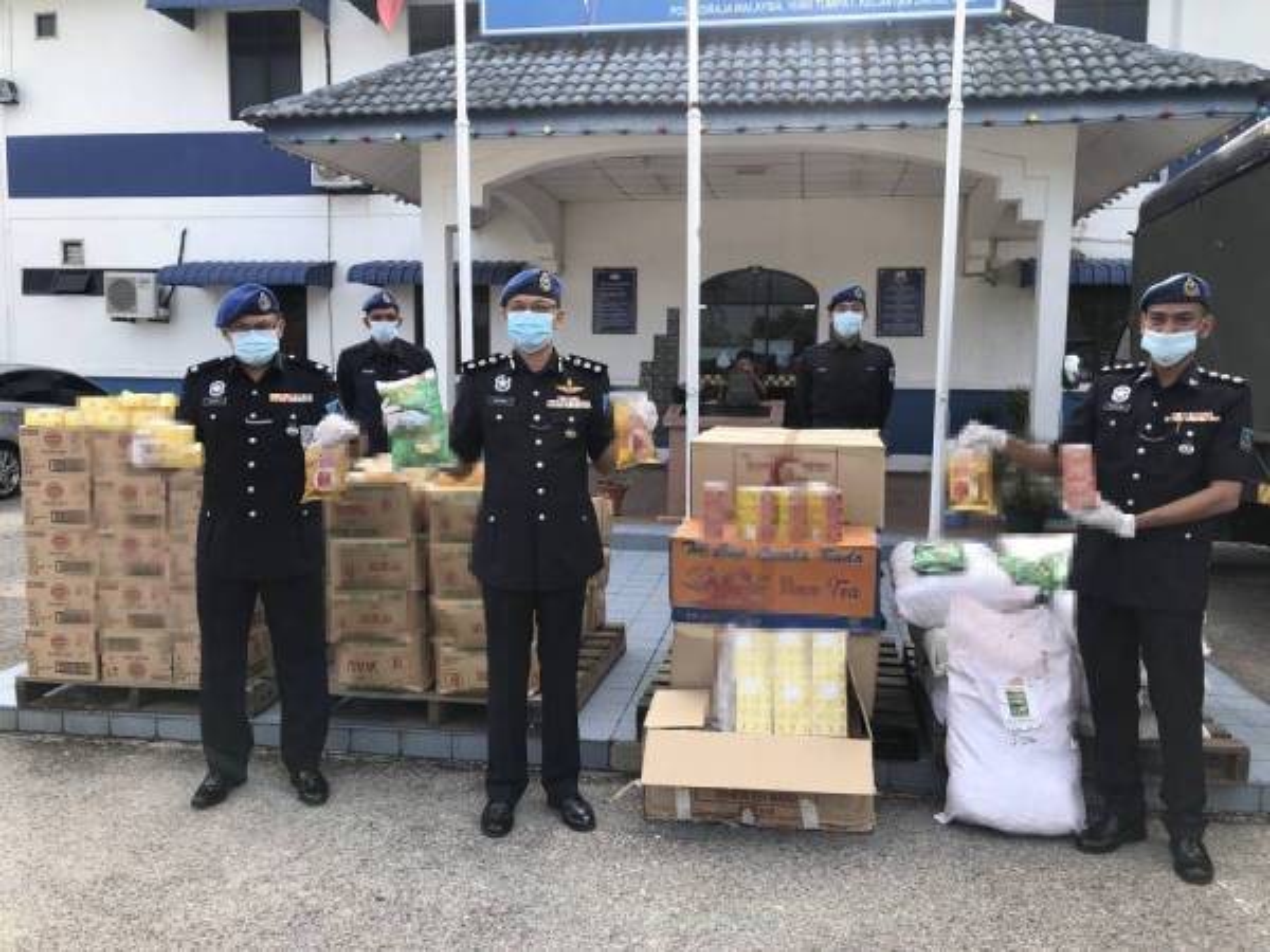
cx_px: 635
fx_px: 1027
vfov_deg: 49.7
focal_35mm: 28
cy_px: 476
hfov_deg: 63.4
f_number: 1.8
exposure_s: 1/800
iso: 20
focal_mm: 4
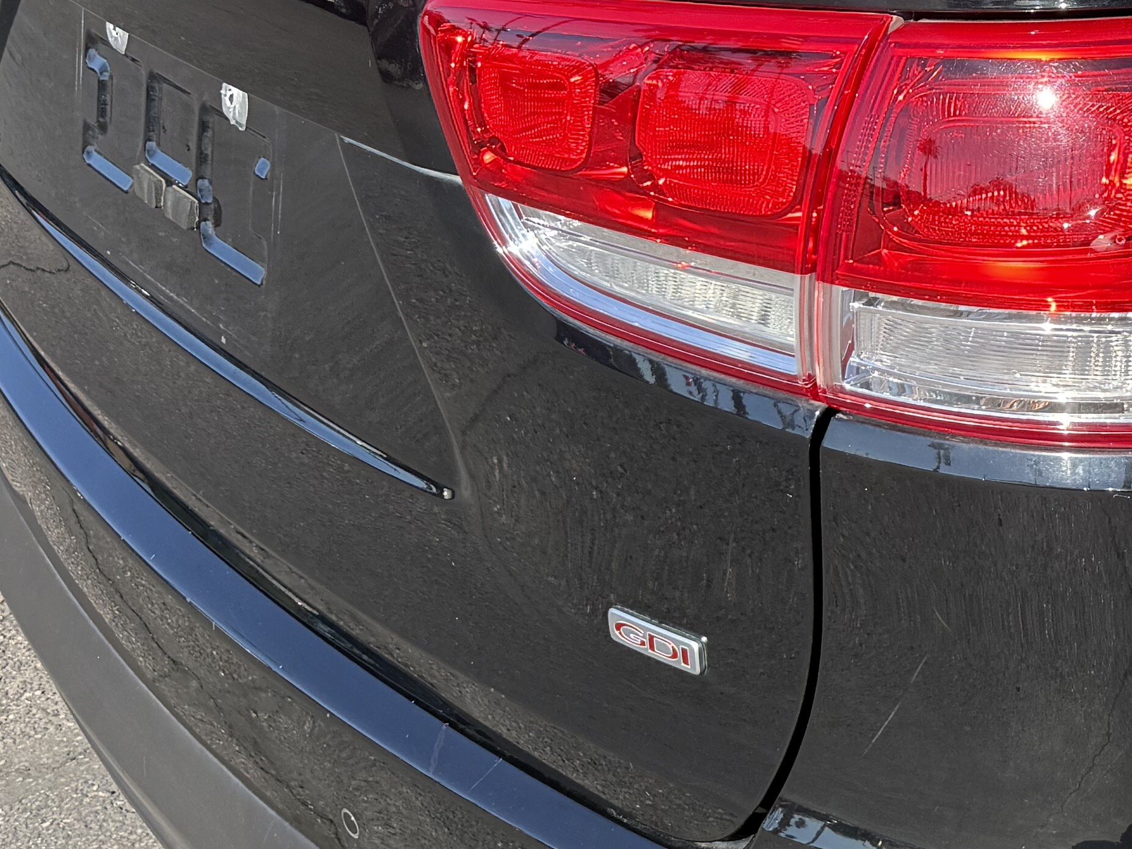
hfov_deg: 22.8
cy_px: 46
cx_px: 1549
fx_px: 2419
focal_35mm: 74
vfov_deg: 19.4
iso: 100
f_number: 1.78
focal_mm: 6.76
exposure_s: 1/1075
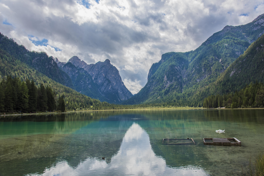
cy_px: 88
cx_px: 132
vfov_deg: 46.4
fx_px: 205
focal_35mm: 28
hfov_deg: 65.5
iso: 100
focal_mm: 28
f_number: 9
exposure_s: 1/200
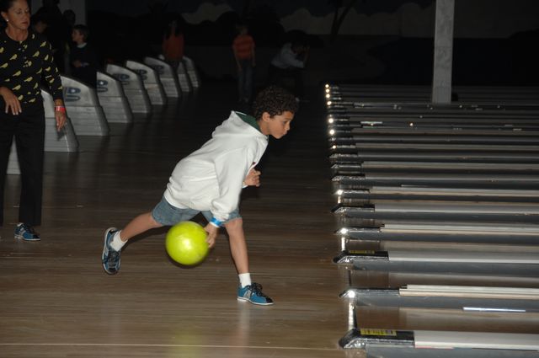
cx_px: 270
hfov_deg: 14.4
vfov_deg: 9.6
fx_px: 2131
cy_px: 179
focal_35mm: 142
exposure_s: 1/125
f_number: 5.3
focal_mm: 95
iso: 200
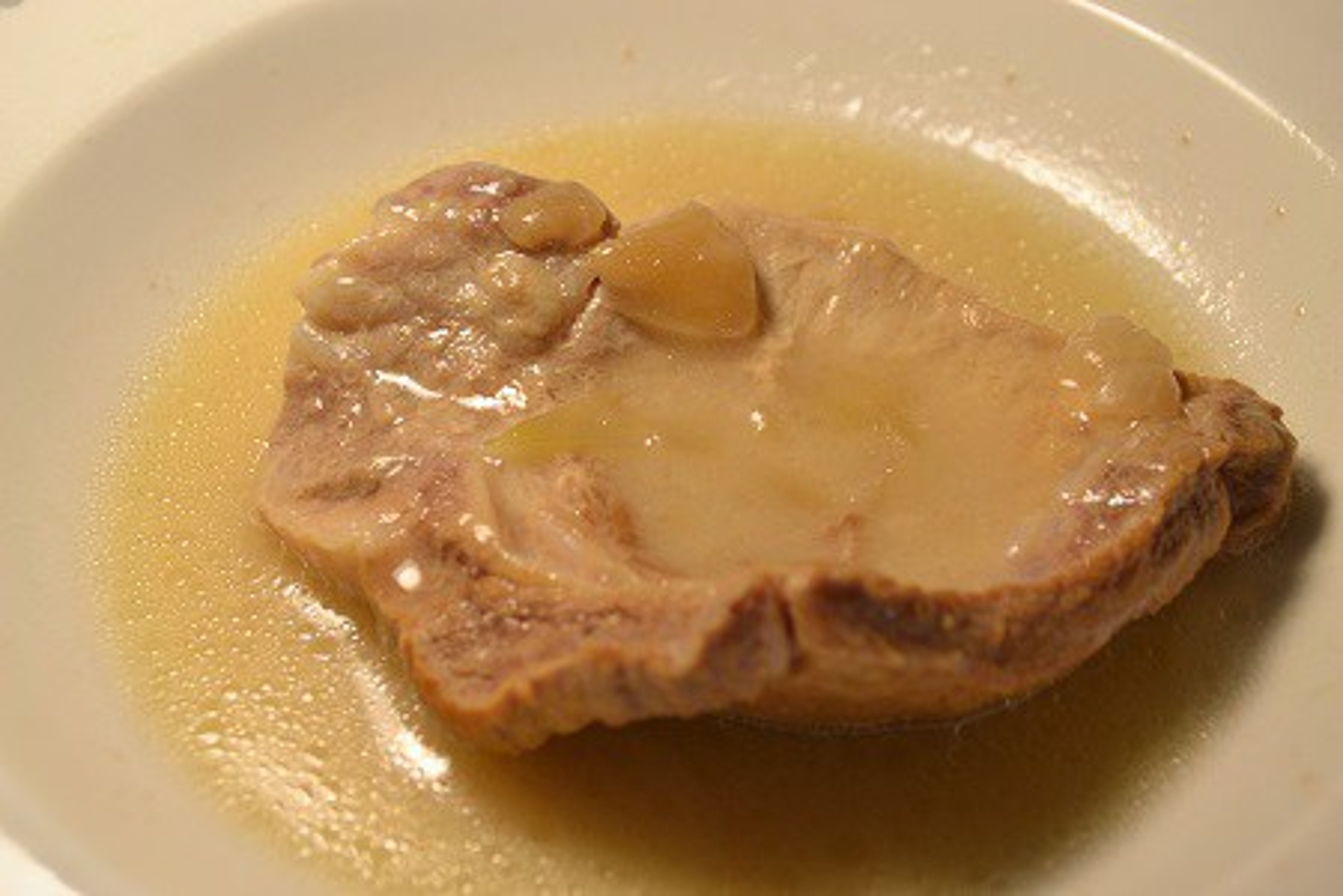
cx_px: 672
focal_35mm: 84
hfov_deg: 24.2
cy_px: 448
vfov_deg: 16.3
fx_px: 3133
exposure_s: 1/125
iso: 400
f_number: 8
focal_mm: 56
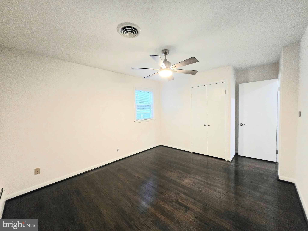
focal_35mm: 13
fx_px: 116
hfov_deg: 106.2
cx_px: 154
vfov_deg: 89.9
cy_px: 116
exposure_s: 1/60.2
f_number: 2.2
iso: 640
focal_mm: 1.7
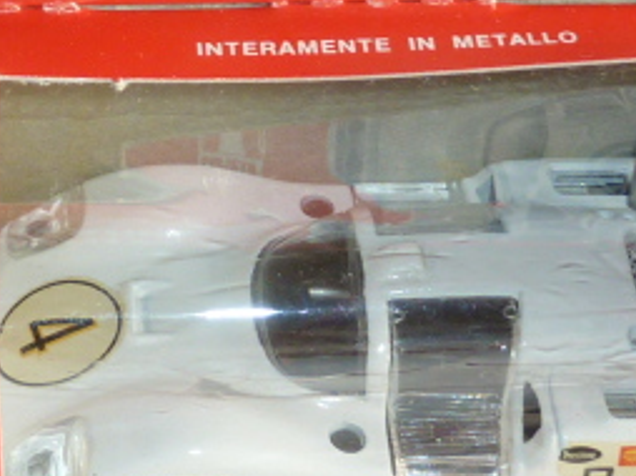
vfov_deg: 12.2
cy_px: 170
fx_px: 2221
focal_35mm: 121
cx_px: 363
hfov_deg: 16.3
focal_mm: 4.4
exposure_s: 1/30
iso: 100
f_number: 3.3
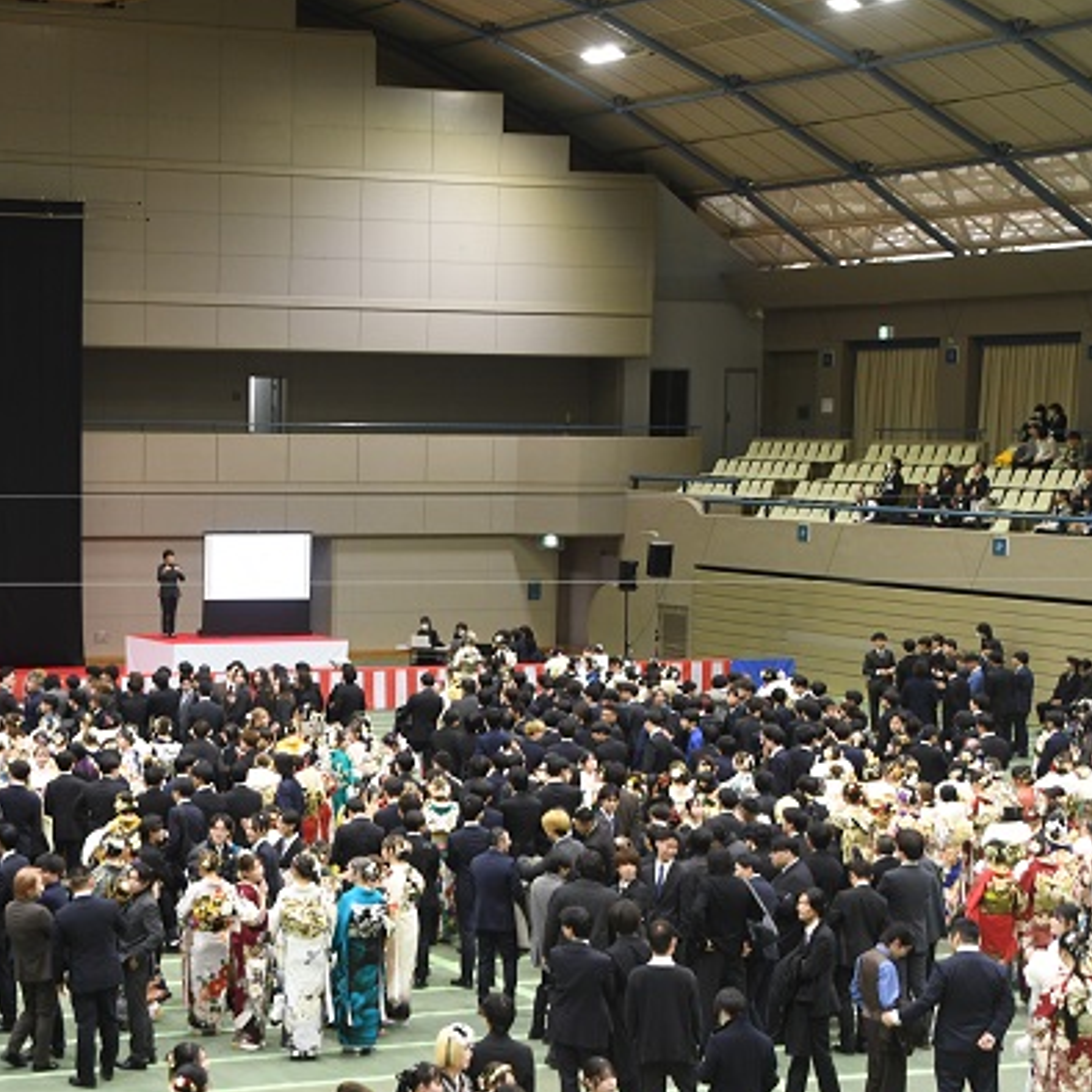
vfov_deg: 19.7
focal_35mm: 88
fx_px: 3141
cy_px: 535
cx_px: 252
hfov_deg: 19.6
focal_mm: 42
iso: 1250
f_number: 5
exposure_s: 1/50
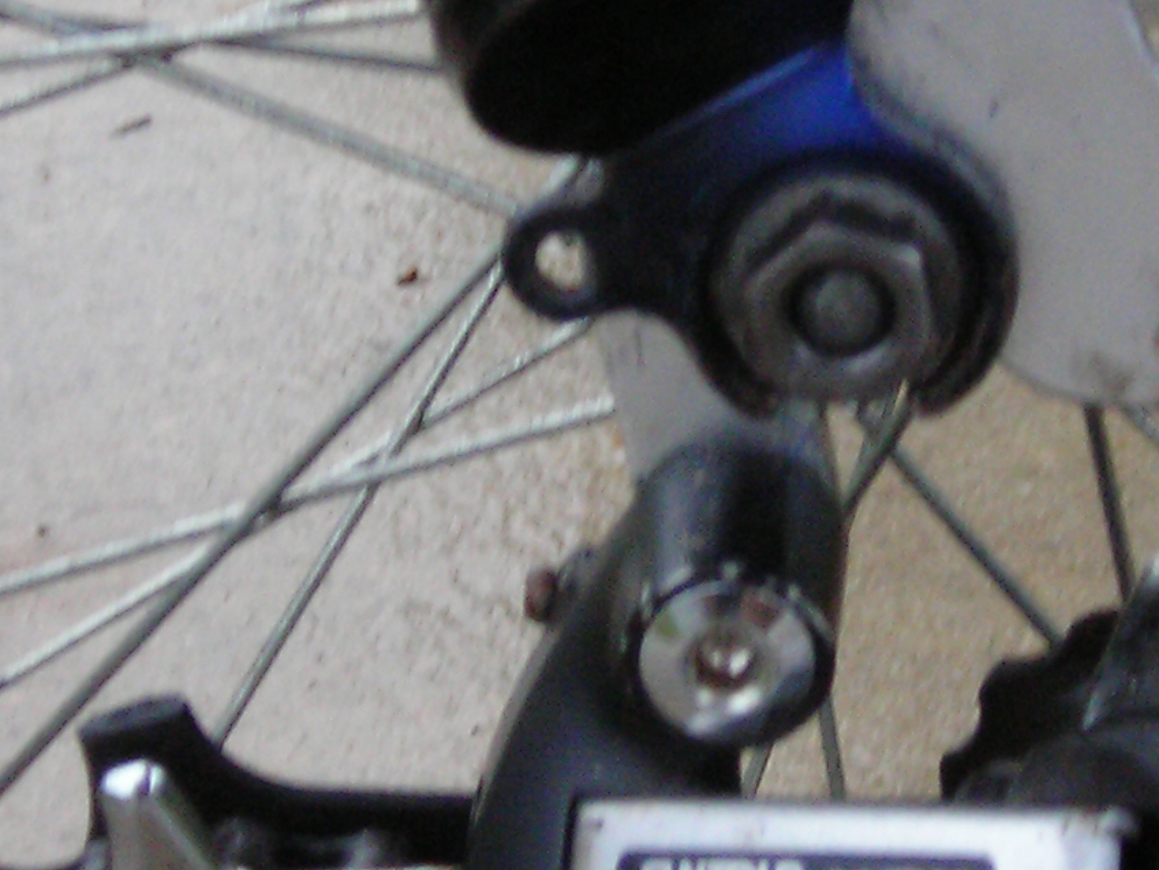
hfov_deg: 16.9
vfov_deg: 12.8
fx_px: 3884
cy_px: 315
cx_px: 815
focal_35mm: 116
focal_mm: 6.3
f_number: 3.2
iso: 200
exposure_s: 1/36.4
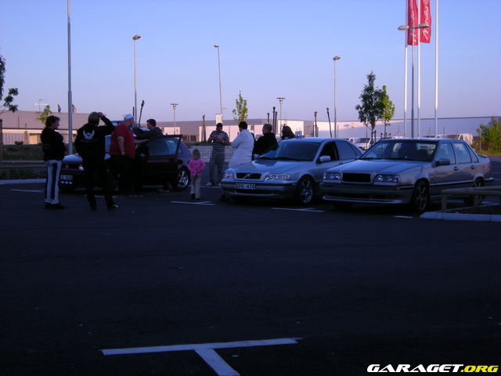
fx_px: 883
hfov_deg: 31.7
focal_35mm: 61
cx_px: 250
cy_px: 188
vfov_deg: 24.0
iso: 64
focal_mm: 10.1
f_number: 4.1
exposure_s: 1/144
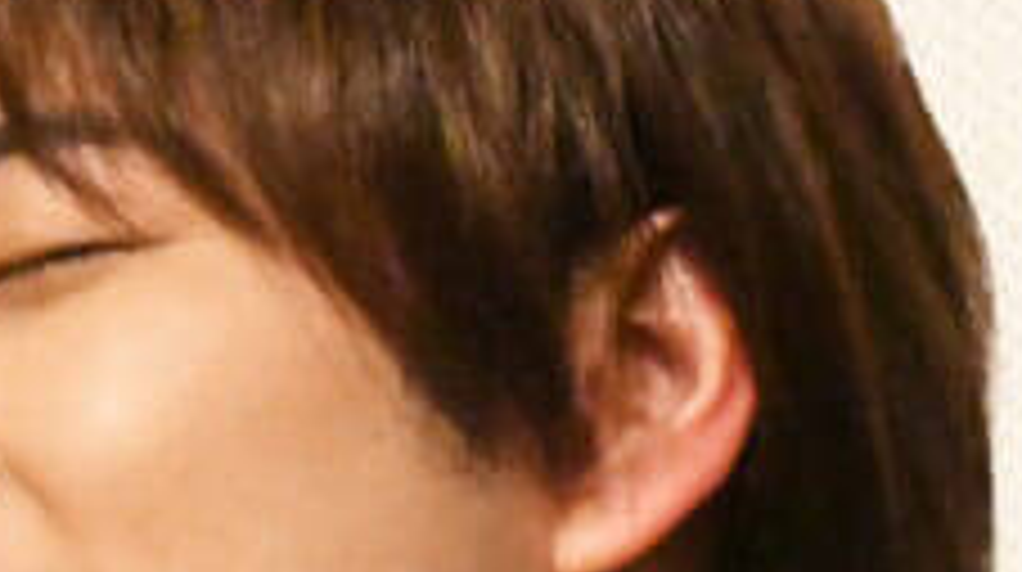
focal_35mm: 497
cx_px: 9
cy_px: 966
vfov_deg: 2.4
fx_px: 13451
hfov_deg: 4.3
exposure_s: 1/160
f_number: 6.3
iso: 20000
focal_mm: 70
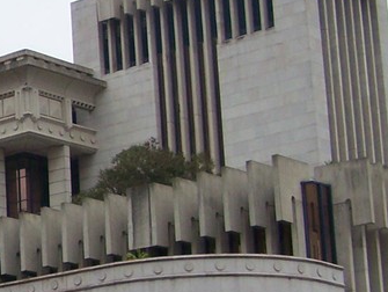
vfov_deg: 10.2
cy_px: 188
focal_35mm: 145
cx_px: -160
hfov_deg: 13.0
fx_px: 1627
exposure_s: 1/800
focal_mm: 6.3
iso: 80
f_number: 2.8
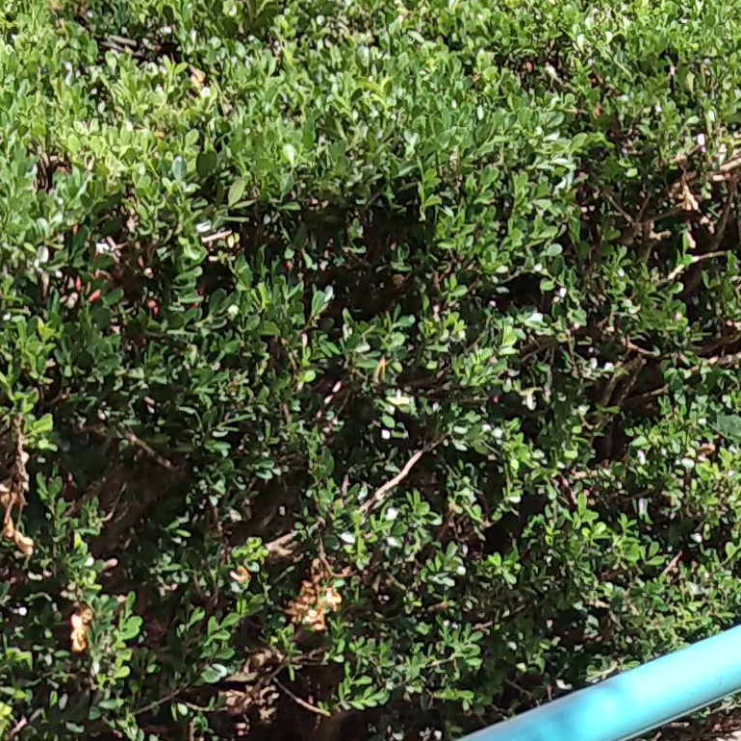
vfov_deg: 11.6
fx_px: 3584
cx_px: 632
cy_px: 806
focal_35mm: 148
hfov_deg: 11.7
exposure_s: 1/725
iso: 50
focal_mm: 3.69
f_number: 2.2
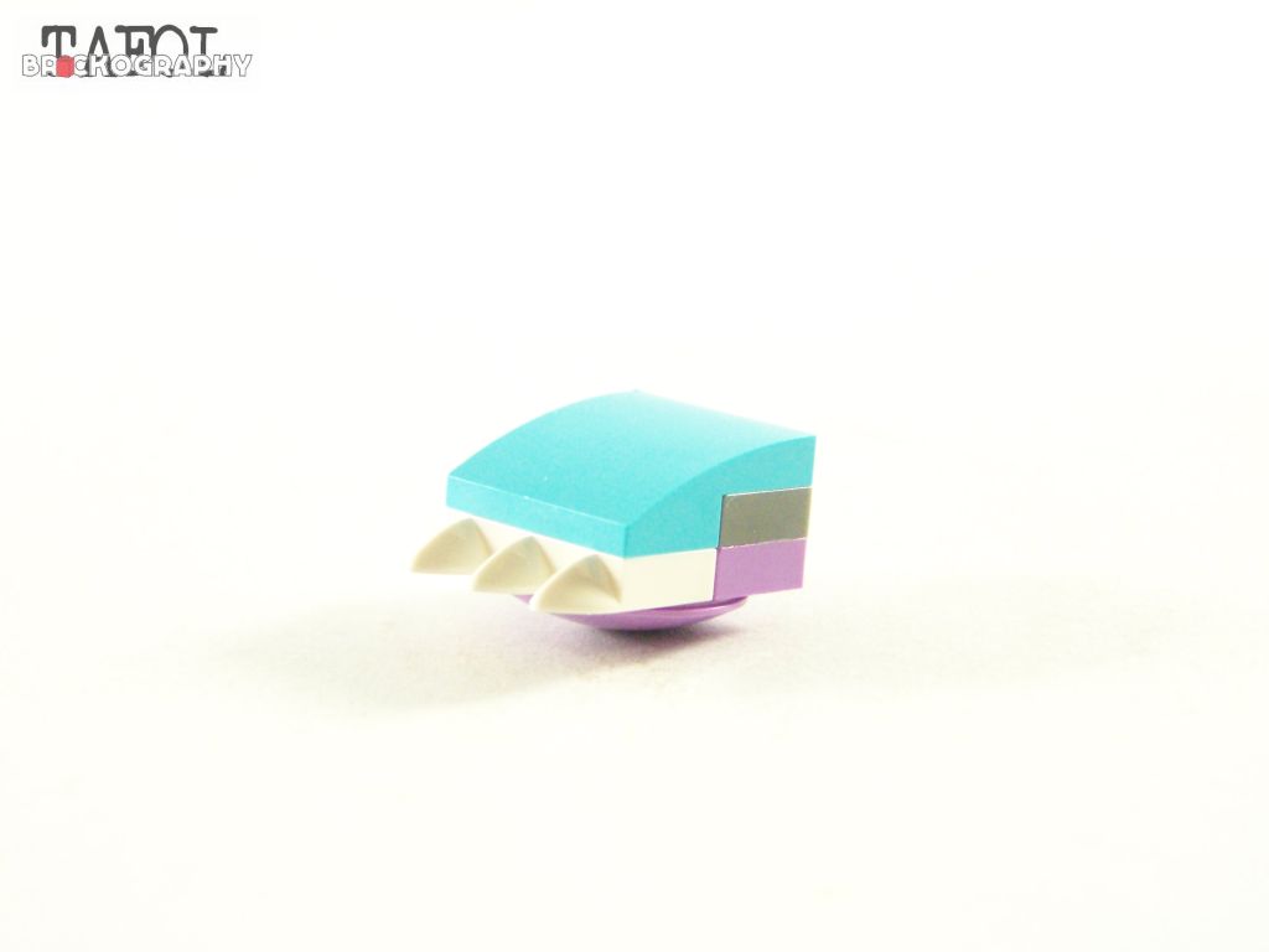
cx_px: 634
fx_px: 3849
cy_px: 476
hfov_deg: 18.7
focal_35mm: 105
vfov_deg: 14.1
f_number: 3.2
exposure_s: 1/60
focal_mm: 17.5
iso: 400
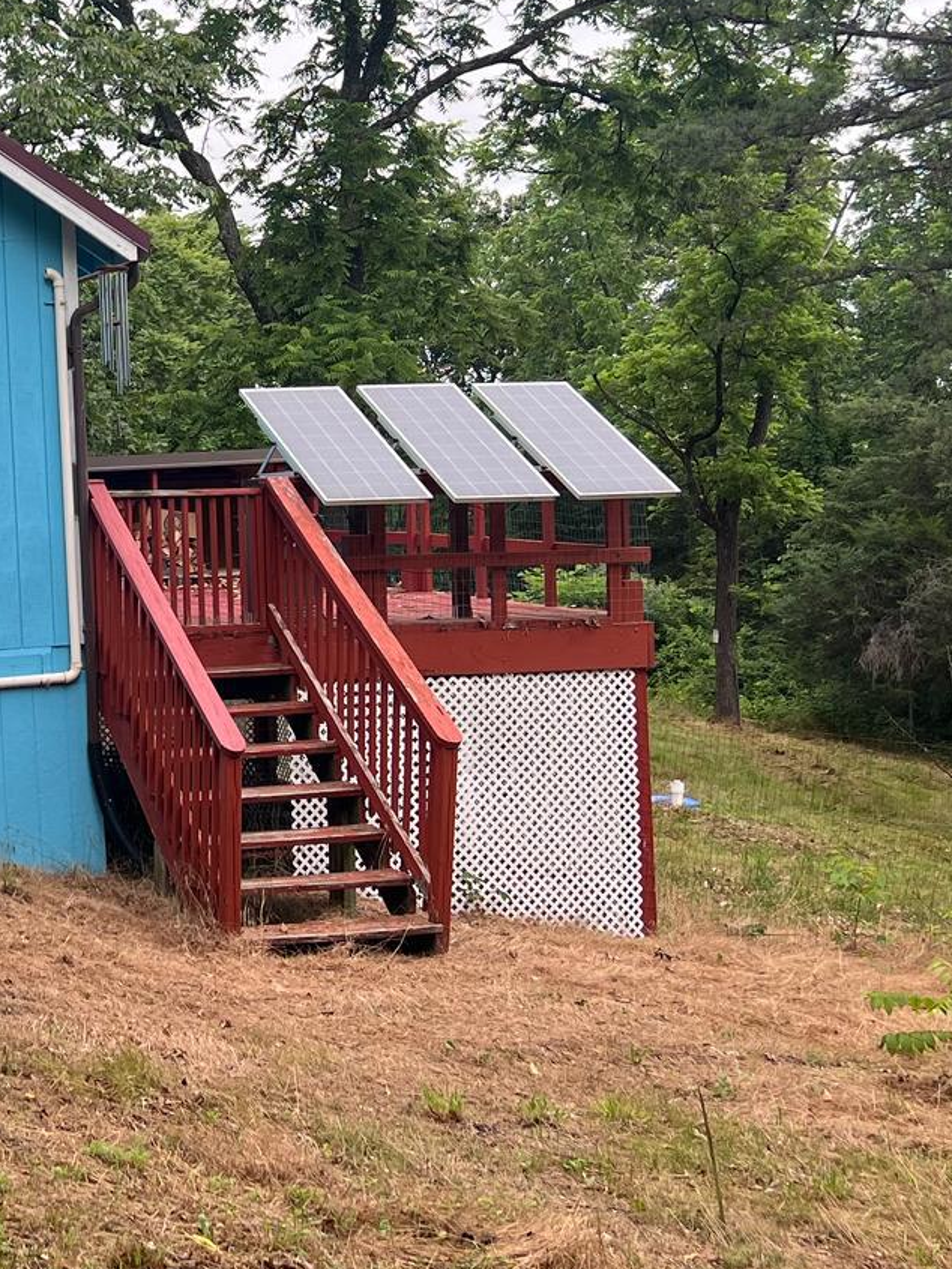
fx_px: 2310
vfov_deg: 30.6
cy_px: 487
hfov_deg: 21.8
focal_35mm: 63
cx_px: -149
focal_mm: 5.7
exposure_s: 1/687
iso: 50
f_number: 1.5
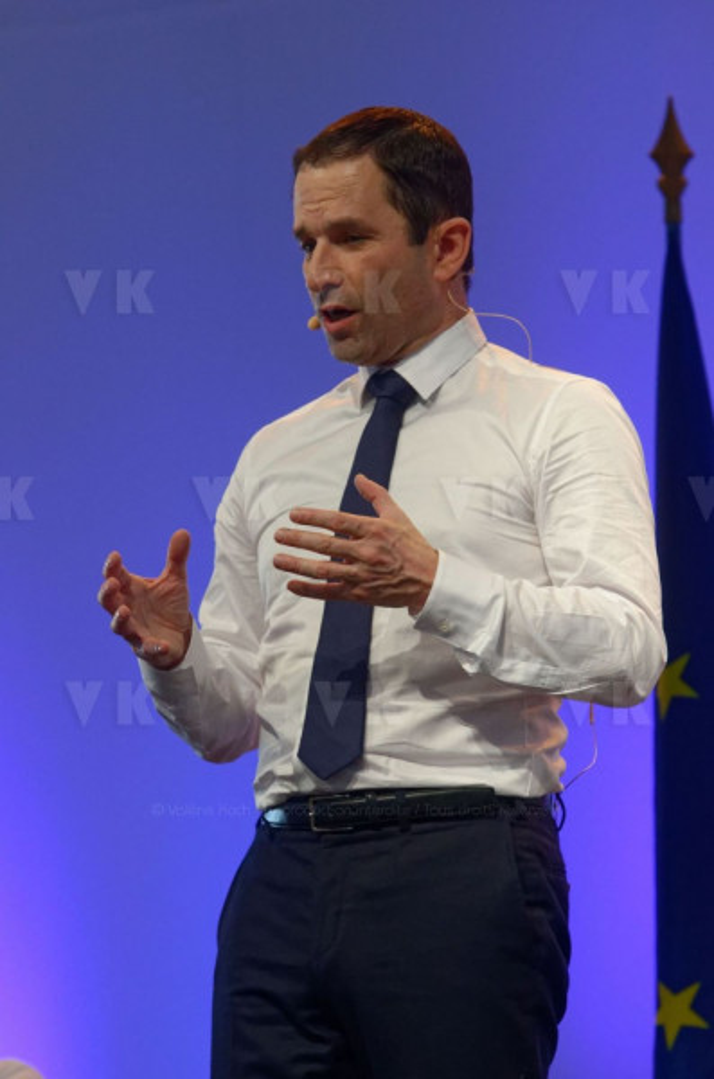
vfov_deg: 8.6
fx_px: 7177
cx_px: 357
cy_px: 540
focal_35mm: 240
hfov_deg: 5.7
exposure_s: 1/320
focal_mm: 160
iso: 1000
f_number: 5.6
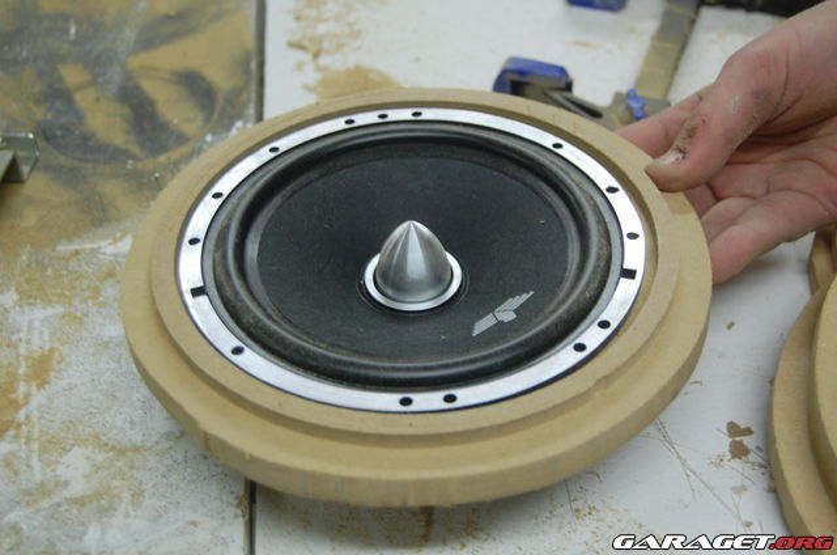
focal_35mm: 52
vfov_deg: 25.6
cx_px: 418
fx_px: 1218
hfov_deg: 37.9
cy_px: 278
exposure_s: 1/15
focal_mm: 35
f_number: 4.8
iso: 800
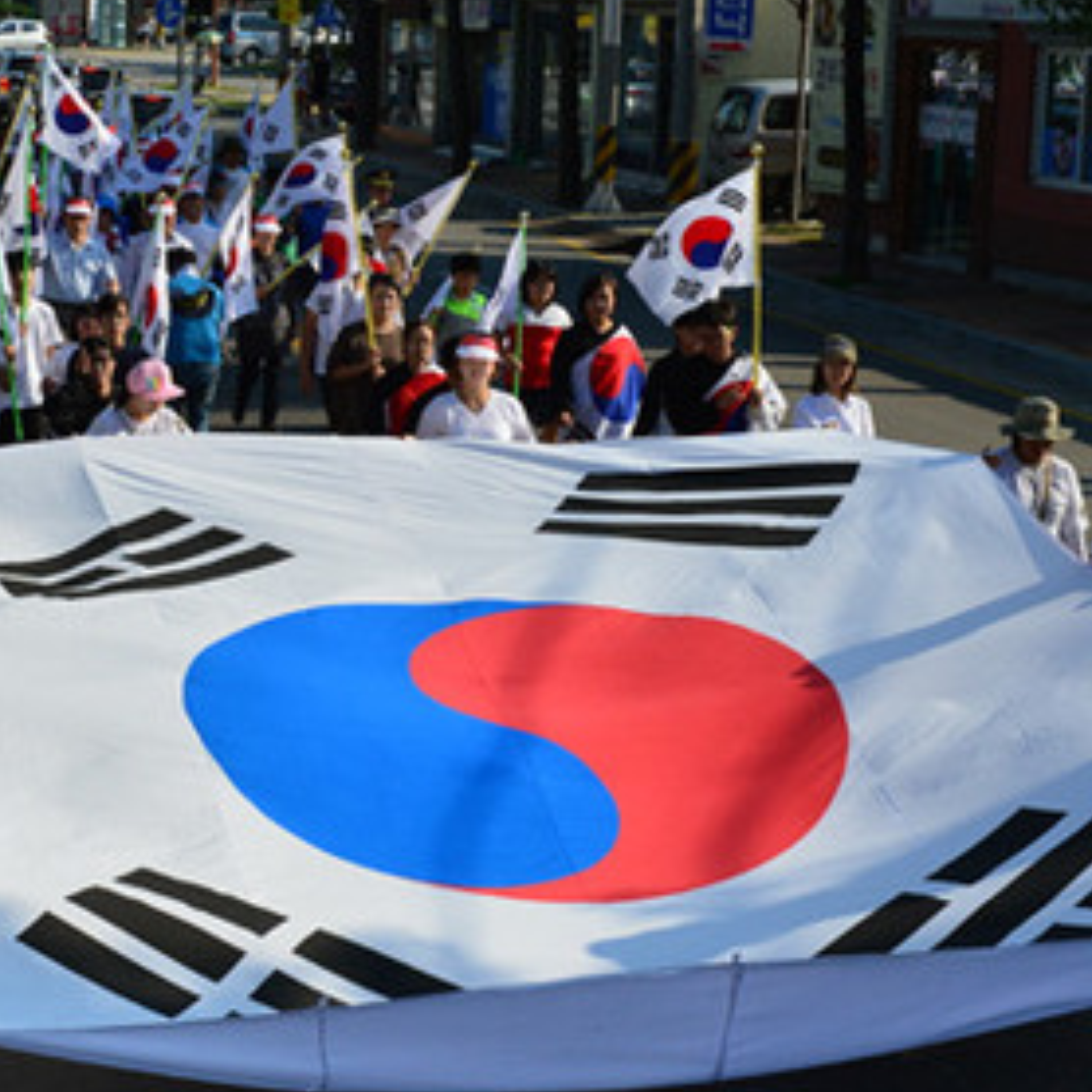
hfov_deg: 19.7
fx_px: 3141
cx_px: 385
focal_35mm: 88
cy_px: 469
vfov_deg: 19.7
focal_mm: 48
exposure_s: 1/640
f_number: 13
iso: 640
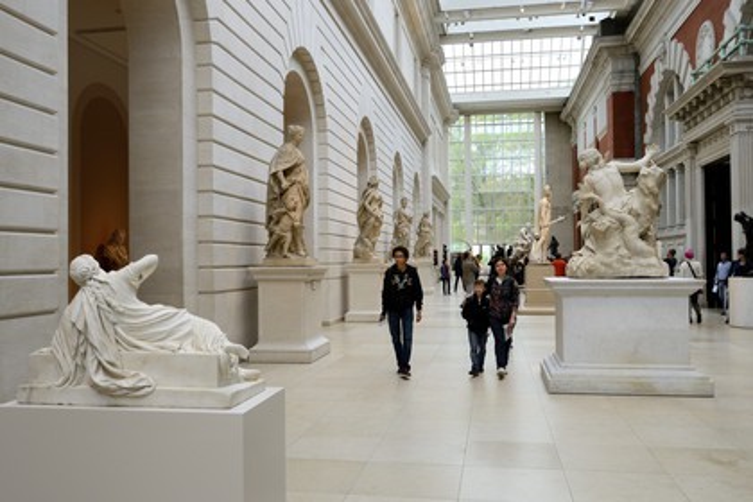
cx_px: 376
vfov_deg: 41.1
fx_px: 669
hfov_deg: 58.7
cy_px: 251
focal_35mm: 32
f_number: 7.1
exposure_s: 1/100
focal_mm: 32
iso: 1600
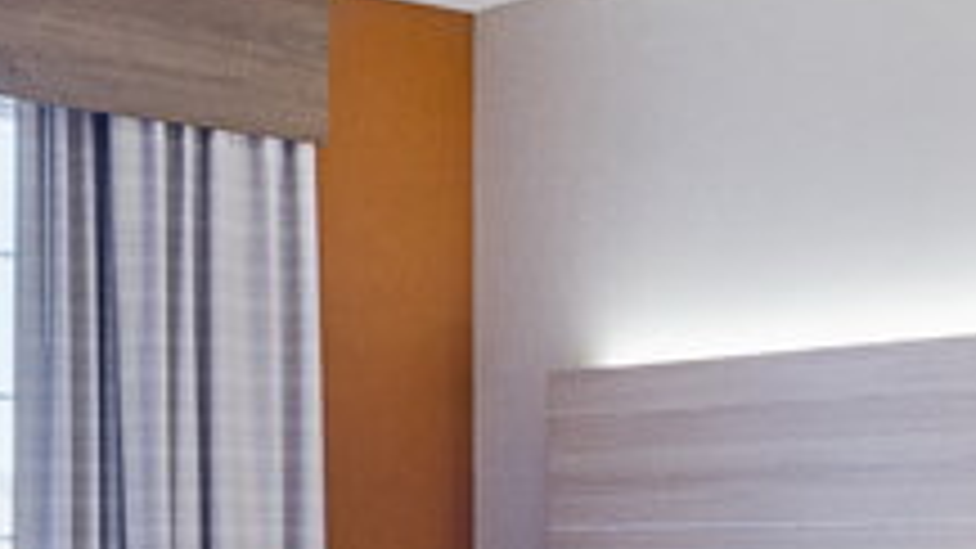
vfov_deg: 14.2
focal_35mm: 81
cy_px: 738
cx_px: 976
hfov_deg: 24.8
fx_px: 2108
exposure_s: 2
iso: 320
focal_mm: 11
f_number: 7.1
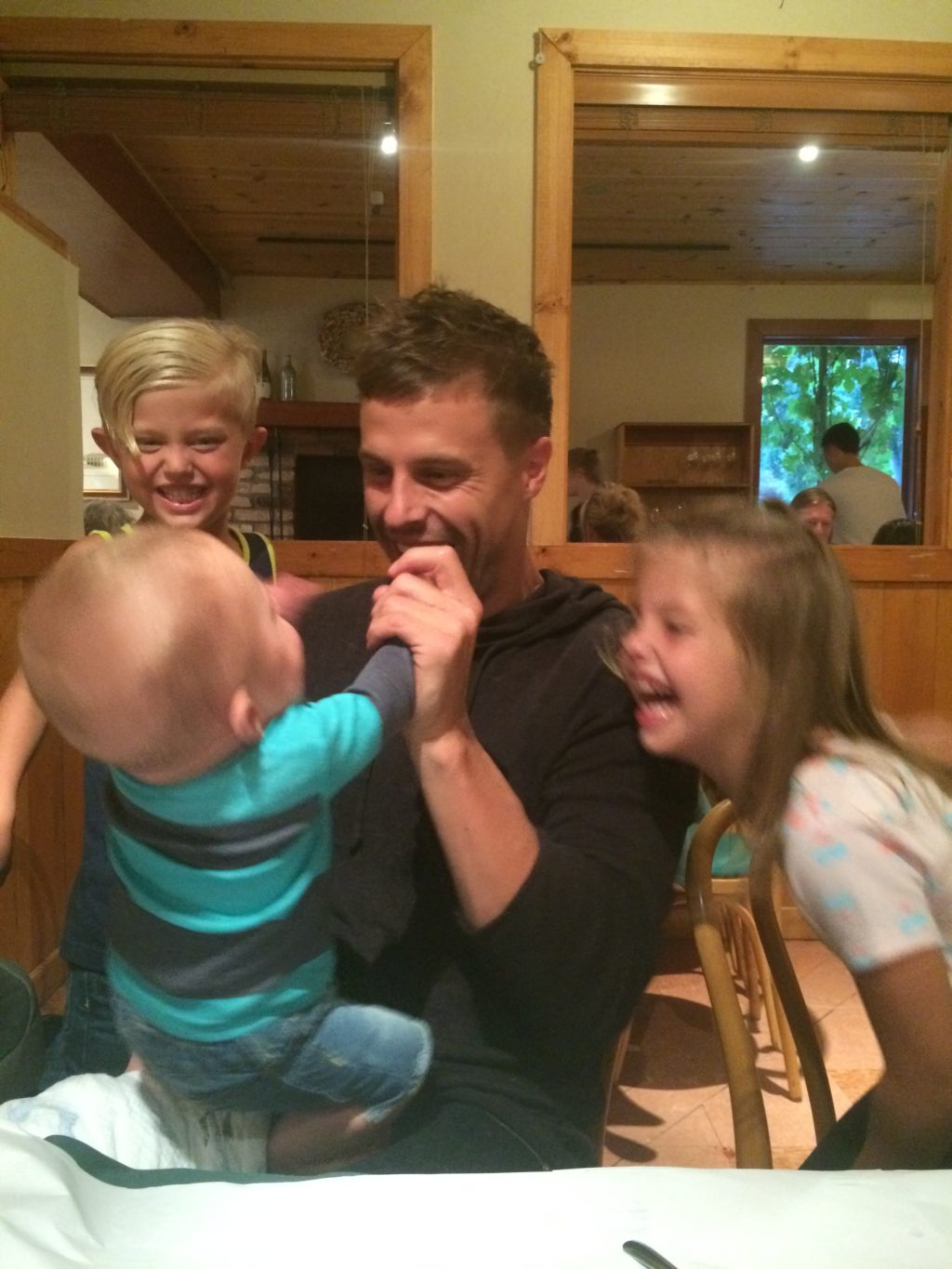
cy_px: 634
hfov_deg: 46.8
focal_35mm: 30
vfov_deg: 60.0
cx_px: 476
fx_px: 1100
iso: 500
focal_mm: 4.12
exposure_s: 1/15
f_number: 2.2
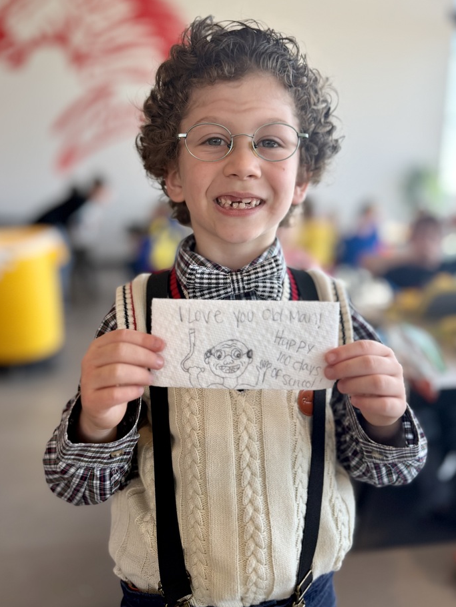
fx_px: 474
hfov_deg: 51.4
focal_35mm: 27
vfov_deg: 65.1
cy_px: 271
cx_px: 234
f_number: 1.78
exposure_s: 1/170
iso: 64
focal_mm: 6.76
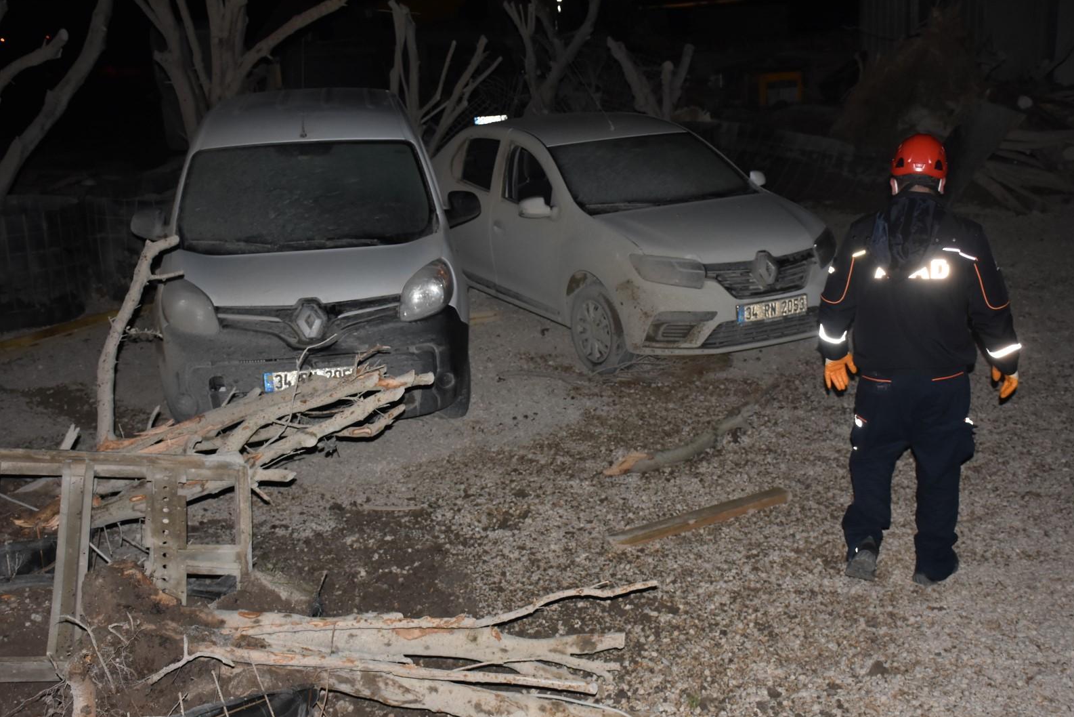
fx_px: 1462
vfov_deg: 27.5
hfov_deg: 40.3
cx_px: 537
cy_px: 362
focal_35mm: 49
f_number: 5.6
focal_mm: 32
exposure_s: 1/60
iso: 1250
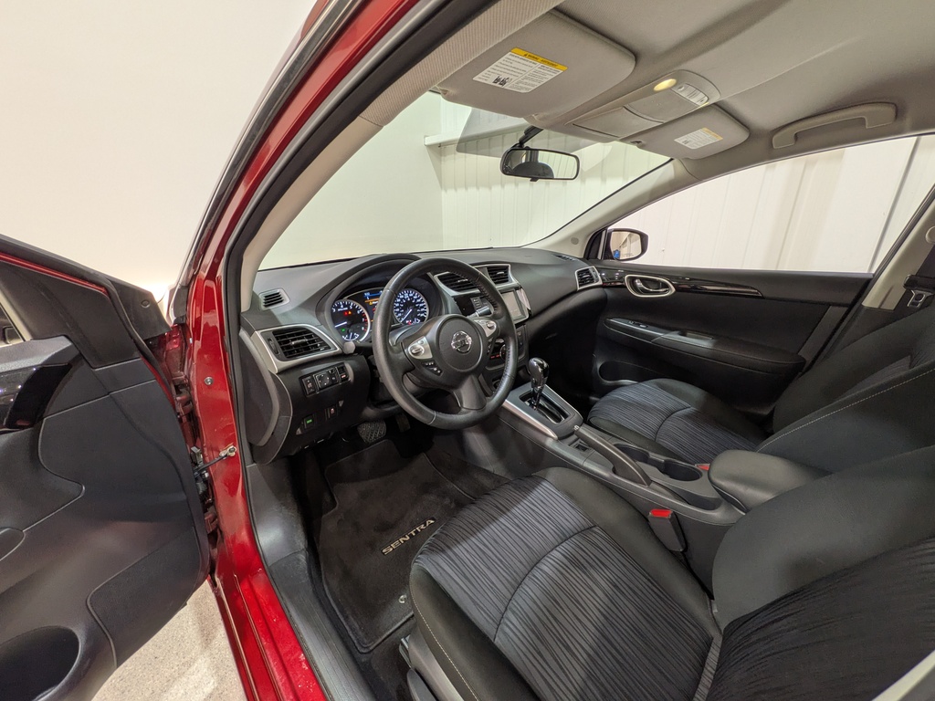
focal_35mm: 14
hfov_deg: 102.1
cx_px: 468
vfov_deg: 85.7
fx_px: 378
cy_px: 350
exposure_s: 1/25
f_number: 2.2
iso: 52
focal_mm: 1.83
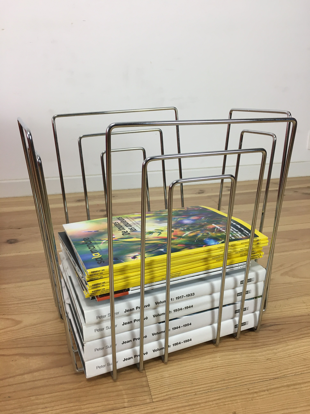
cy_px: 207
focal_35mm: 29
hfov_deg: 48.2
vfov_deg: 61.7
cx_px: 155
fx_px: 346
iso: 40
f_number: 2.2
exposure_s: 1/33
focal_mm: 4.15
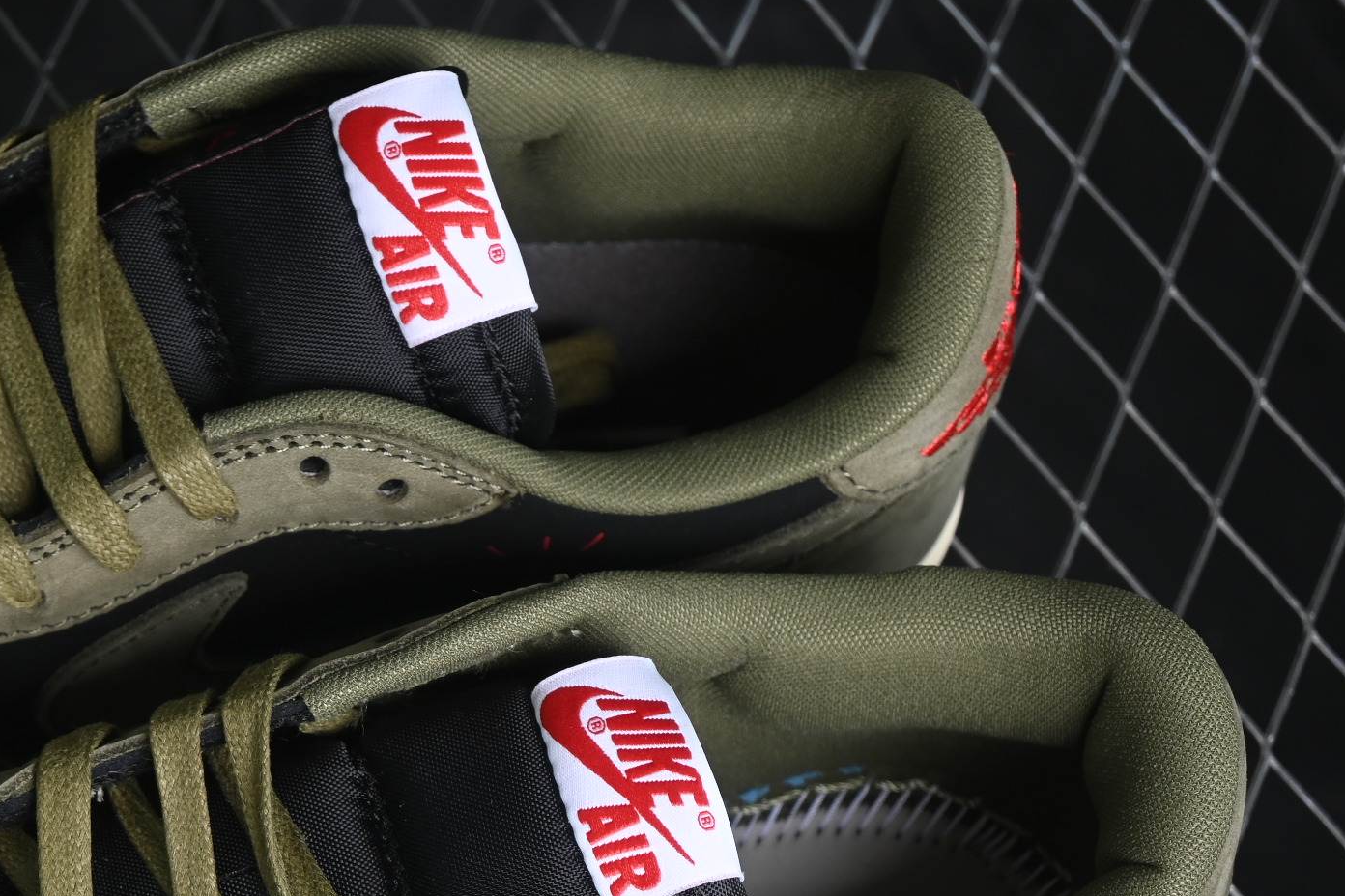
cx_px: 135
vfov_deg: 9.1
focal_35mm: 150
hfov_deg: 13.6
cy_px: 860
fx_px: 5604
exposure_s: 1/50
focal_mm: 50
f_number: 6.3
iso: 160
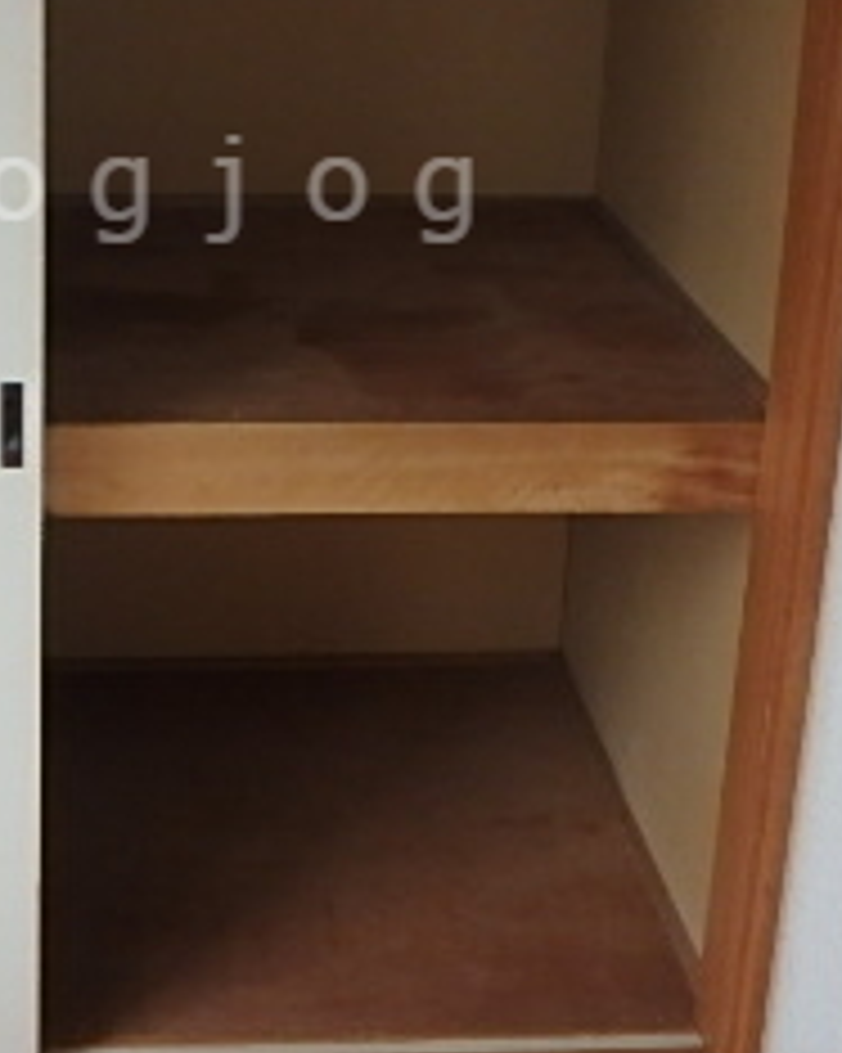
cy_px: 189
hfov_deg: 26.7
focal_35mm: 56
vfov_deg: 32.5
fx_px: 1746
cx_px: 189
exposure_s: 1/30
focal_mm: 3.7
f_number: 3.5
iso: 320
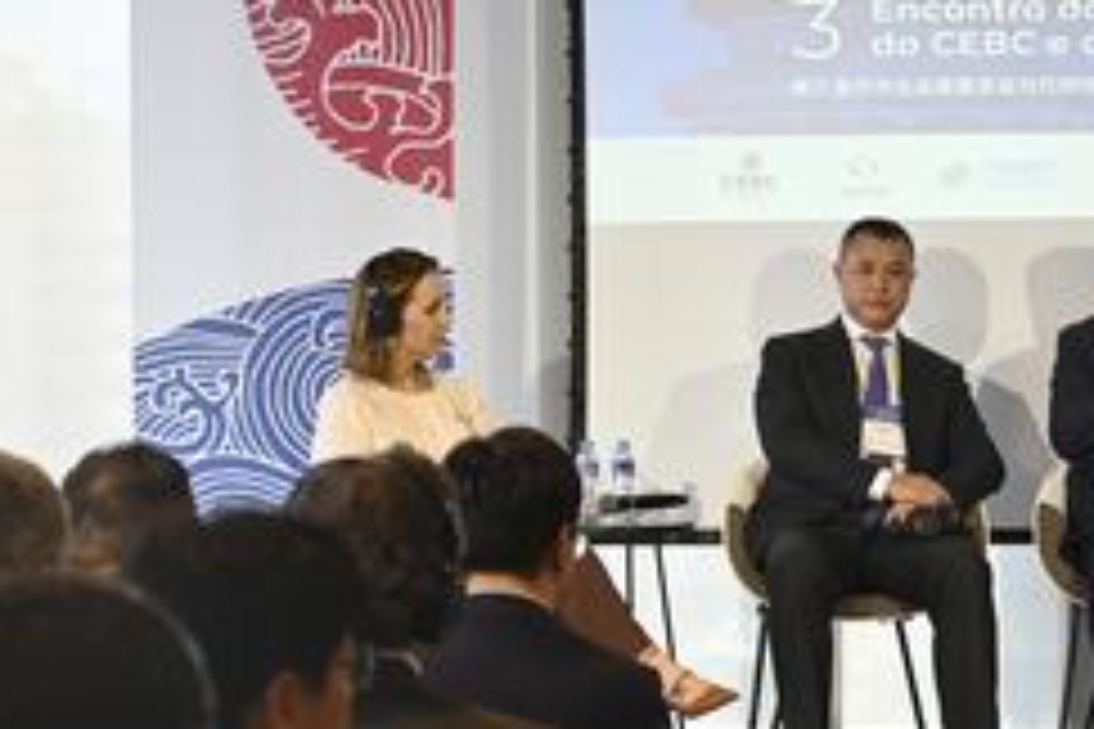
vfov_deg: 11.9
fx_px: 3494
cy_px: 378
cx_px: 878
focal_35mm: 115
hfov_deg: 17.6
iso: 800
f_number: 4
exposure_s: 1/125
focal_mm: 70
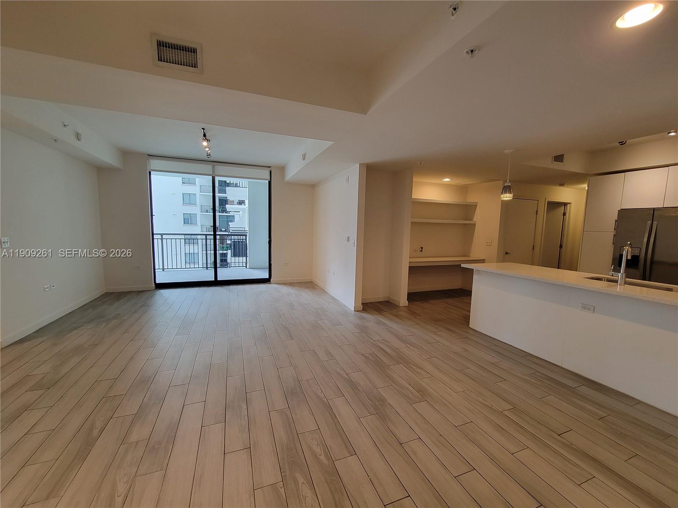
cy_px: 254
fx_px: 255
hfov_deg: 106.2
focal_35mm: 13
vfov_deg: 89.9
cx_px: 339
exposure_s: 1/60
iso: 125
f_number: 2.2
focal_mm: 2.2
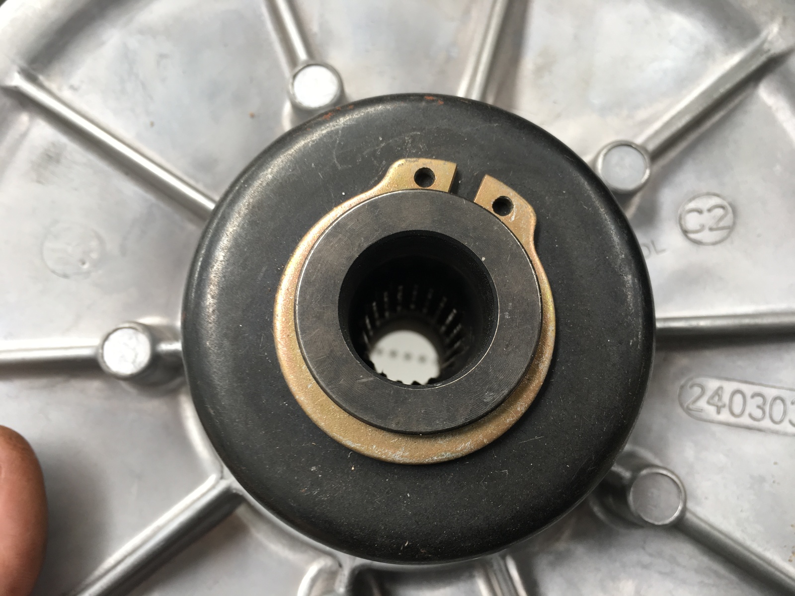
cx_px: 398
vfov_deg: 48.2
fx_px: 666
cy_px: 298
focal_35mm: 29
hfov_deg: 61.7
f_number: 2.2
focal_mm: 4.15
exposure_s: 1/50
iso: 32
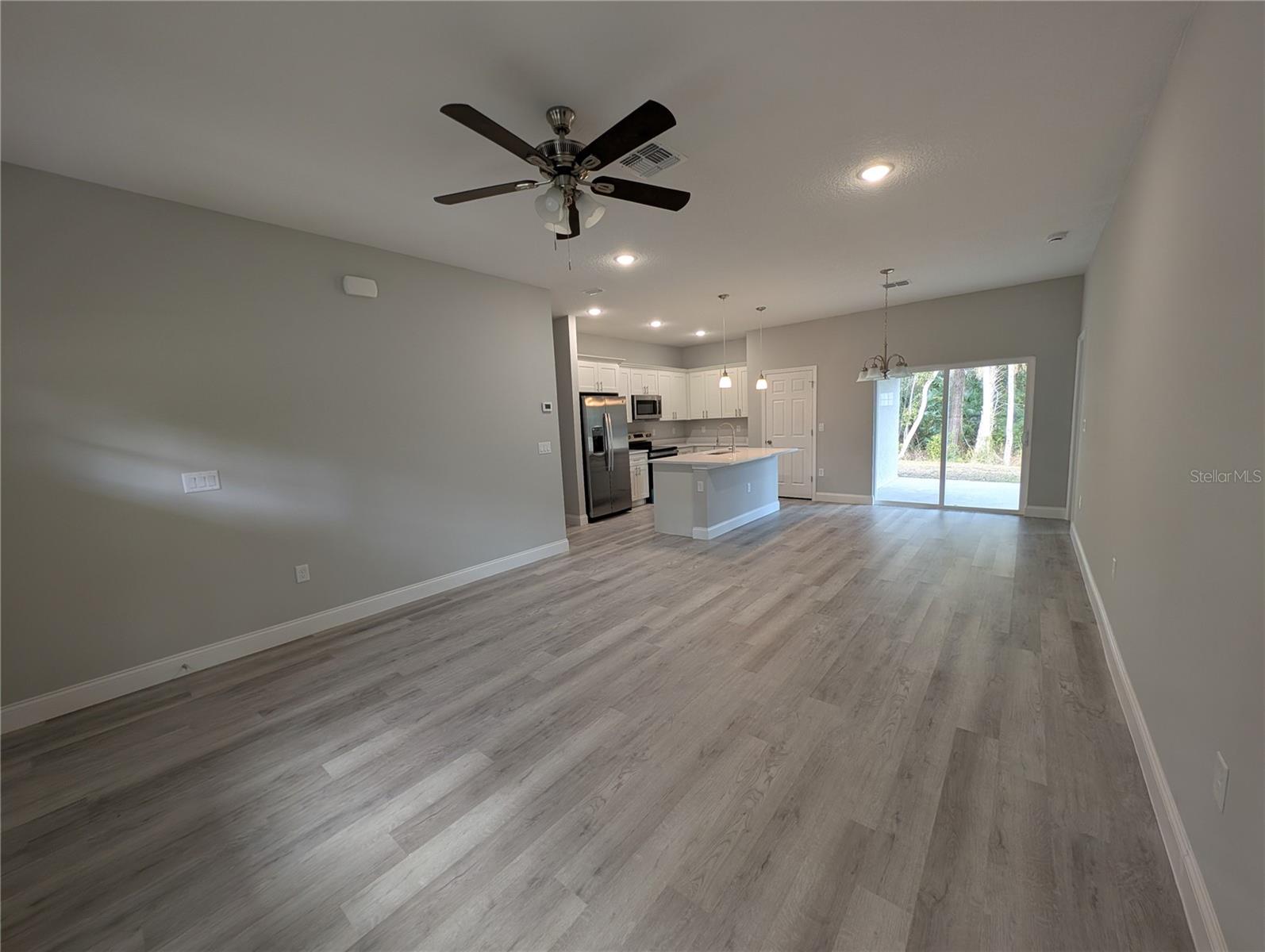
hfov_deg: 110.5
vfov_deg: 94.6
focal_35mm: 12
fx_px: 439
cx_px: 632
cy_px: 476
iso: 58
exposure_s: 1/60
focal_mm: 2.23
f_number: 1.95
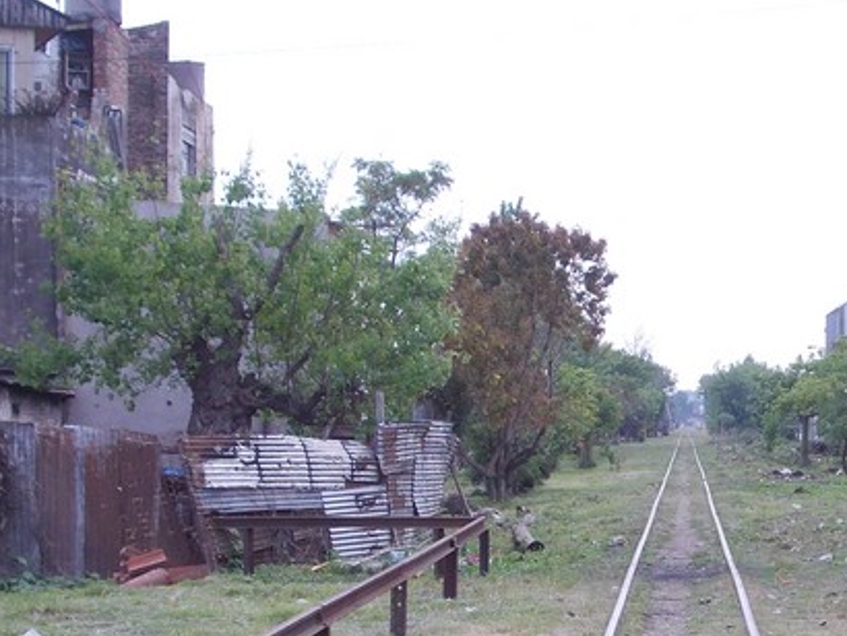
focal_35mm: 112
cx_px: 690
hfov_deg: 17.4
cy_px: 578
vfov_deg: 13.1
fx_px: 2742
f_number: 4
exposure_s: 1/250
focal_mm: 8.5
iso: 80
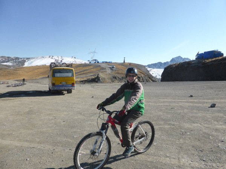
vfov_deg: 54.9
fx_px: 163
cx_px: 113
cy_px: 84
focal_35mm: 25
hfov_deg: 69.4
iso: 100
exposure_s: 1/1300
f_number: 3.3
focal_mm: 4.3
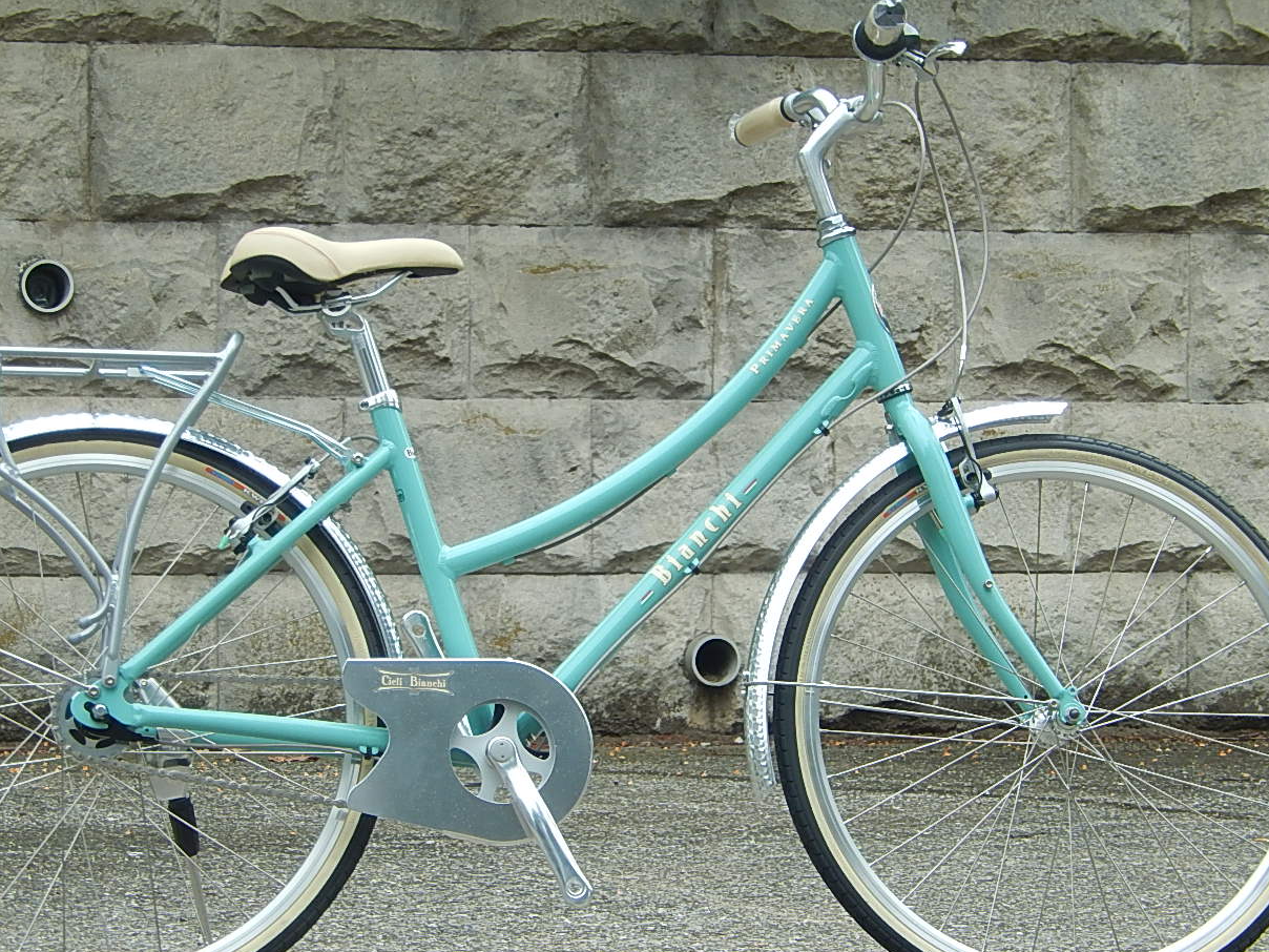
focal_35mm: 245
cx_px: 570
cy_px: 545
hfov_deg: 8.1
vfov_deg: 6.1
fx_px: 8982
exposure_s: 1/40
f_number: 5.7
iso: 125
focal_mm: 33.3
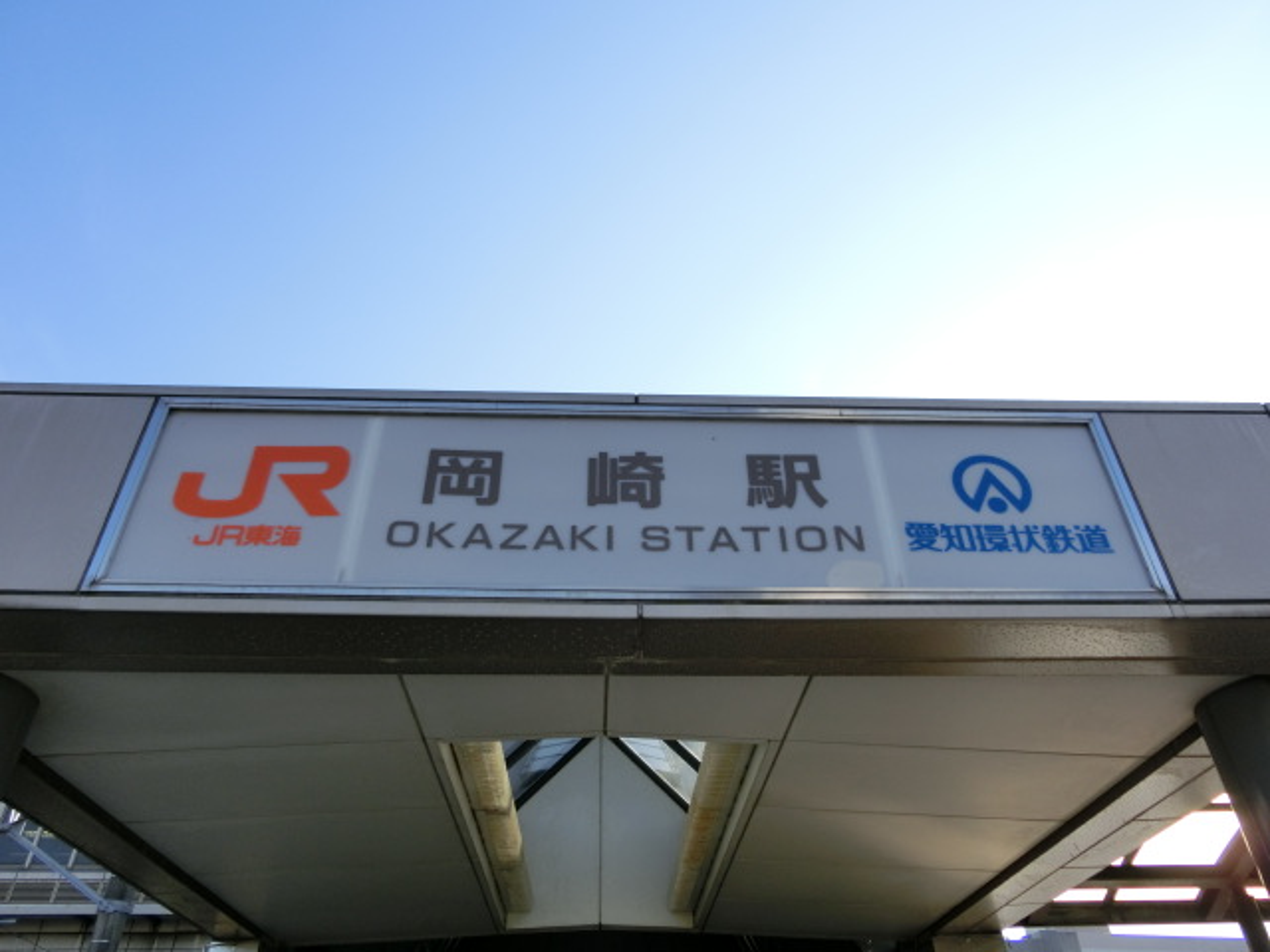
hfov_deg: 69.4
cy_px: 476
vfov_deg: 54.9
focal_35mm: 25
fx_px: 917
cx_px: 635
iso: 80
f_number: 3.5
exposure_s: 1/640
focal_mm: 4.5
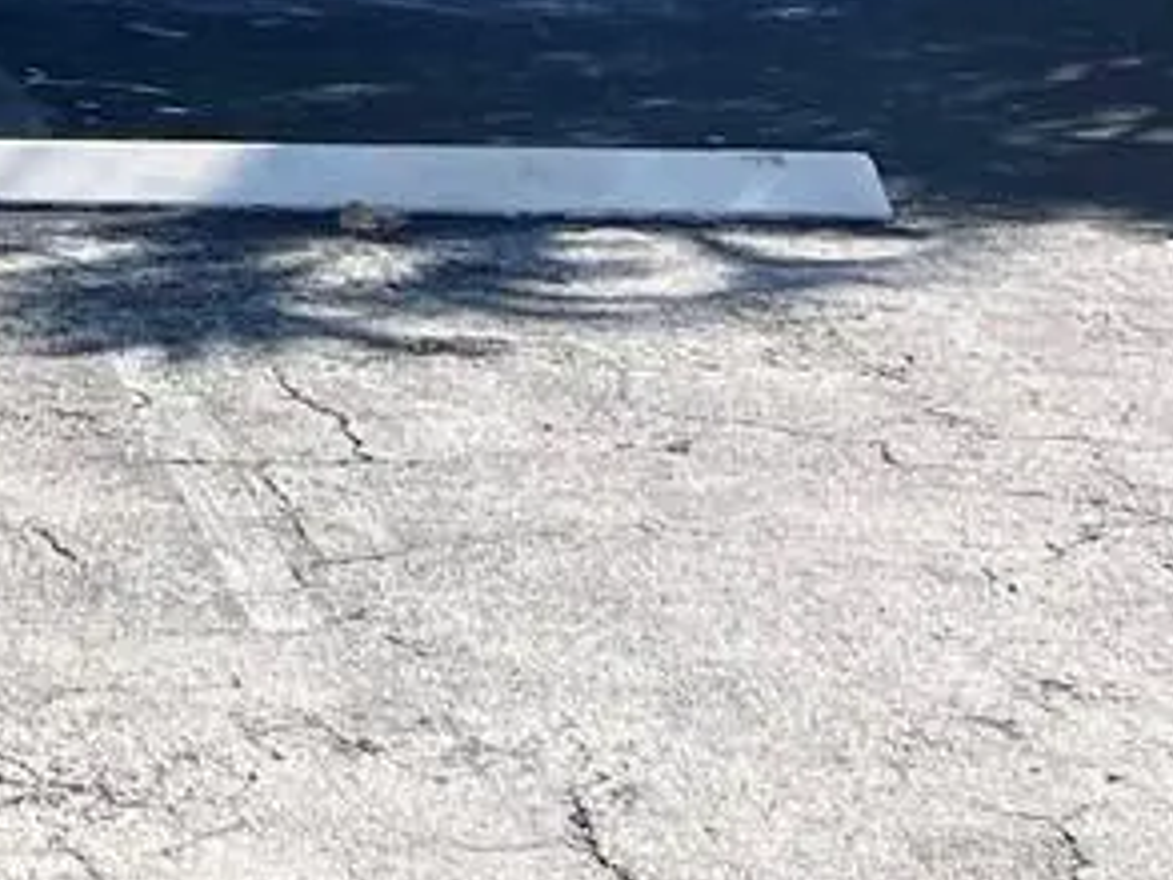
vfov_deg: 9.3
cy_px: -1280
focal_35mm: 142
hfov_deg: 12.6
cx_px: -973
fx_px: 4814
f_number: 1.5
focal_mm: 5.7
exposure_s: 1/4274
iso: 50
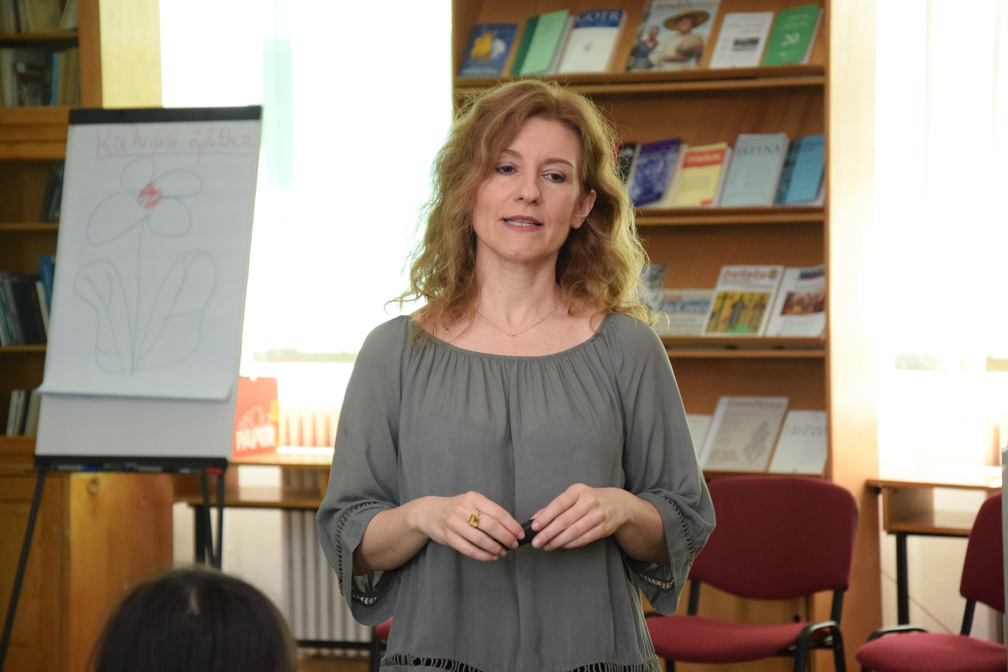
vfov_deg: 10.8
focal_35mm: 128
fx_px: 3569
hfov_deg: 16.1
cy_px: 336
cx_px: 504
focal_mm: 85
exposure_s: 1/125
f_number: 5.6
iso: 2500
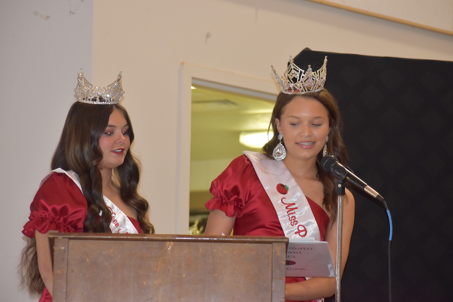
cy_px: 151
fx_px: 2076
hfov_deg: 12.5
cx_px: 226
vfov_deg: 8.3
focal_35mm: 165
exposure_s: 1/125
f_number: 4.8
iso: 1400
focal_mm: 110
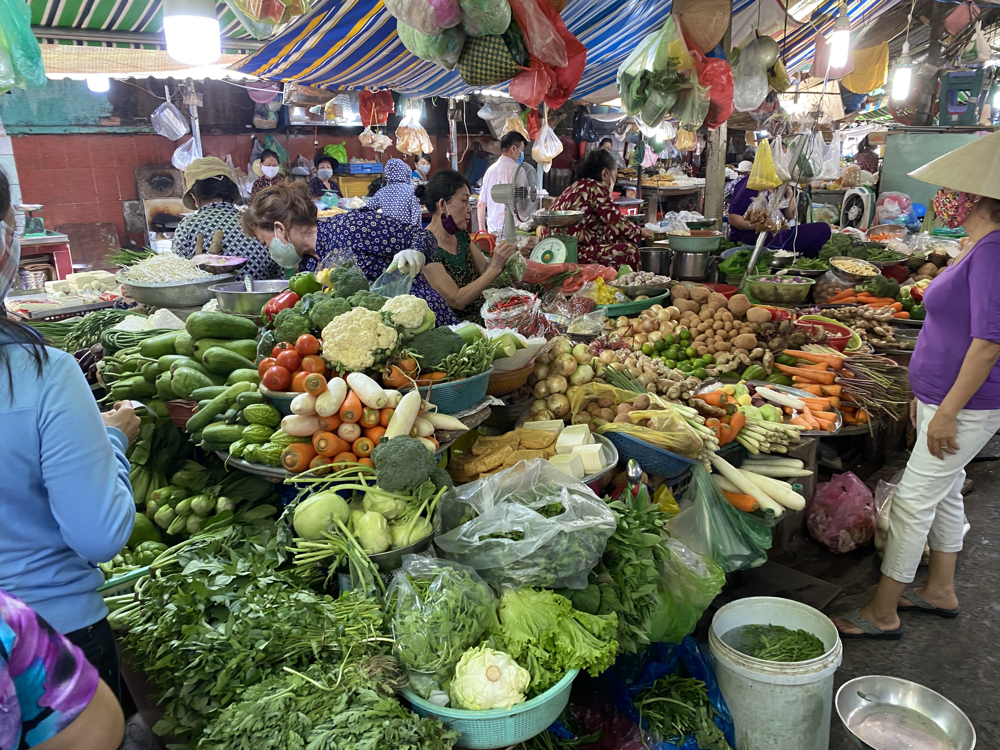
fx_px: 751
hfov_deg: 67.3
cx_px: 500
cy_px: 375
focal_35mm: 26
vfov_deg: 53.1
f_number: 1.8
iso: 125
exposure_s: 1/50
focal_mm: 4.25
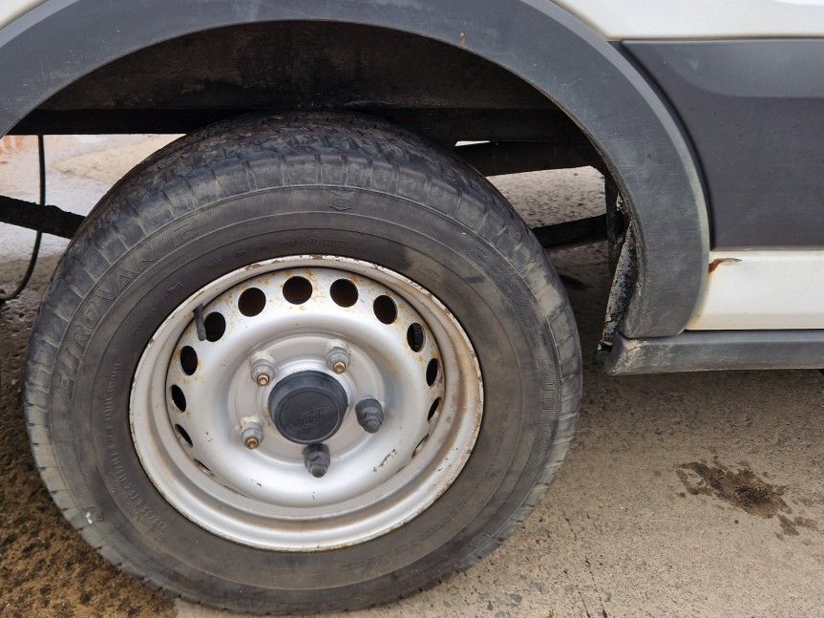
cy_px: 198
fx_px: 762
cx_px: 314
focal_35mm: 32
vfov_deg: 43.4
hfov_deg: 56.2
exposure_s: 1/180
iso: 50
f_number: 1.8
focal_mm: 5.4
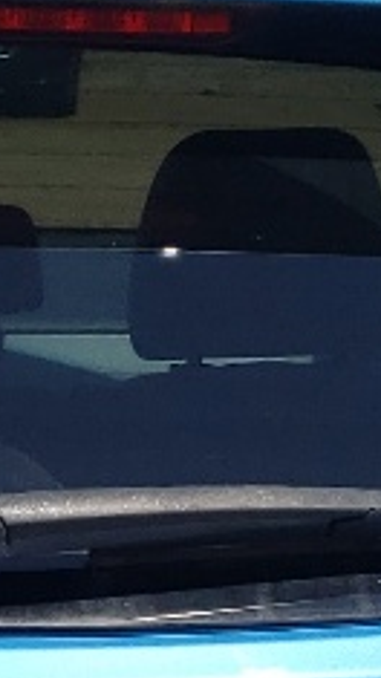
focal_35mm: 193
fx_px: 3470
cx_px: -231
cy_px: 955
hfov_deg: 6.2
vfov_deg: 10.8
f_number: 1.5
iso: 50
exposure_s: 1/3333
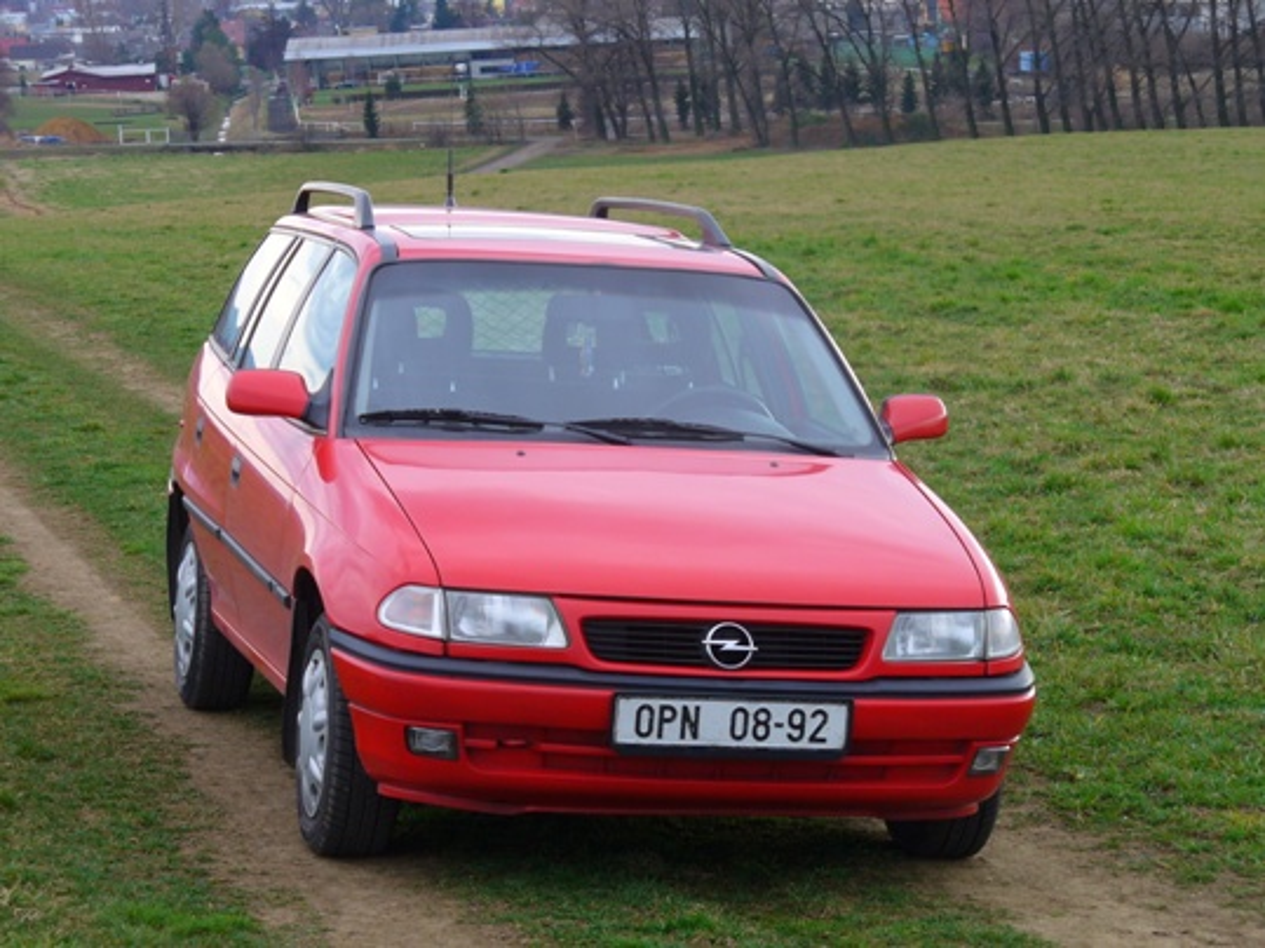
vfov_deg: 12.6
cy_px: 474
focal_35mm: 118
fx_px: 4311
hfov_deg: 16.7
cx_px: 632
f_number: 3.7
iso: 64
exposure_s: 1/100
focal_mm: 19.4
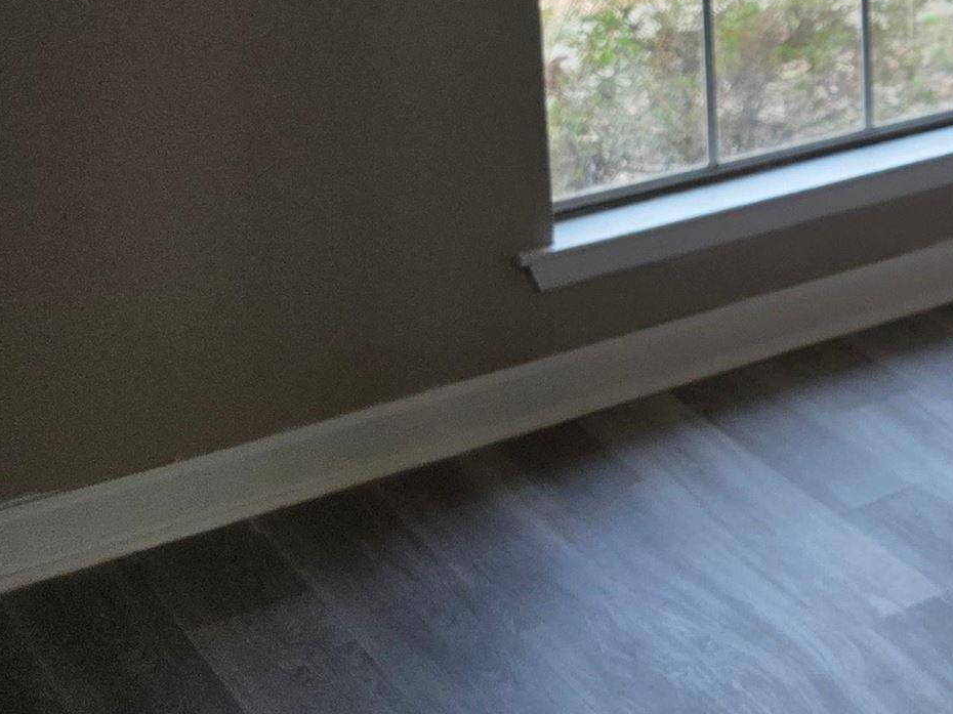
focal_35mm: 76
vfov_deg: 18.2
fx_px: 2092
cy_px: -187
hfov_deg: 20.5
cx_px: 1570
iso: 100
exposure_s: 1/182
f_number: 1.7
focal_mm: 6.3
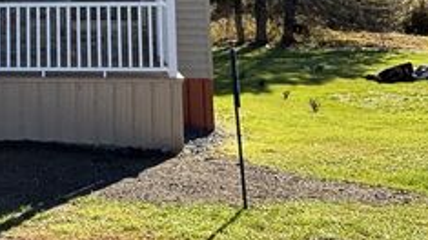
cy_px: -75
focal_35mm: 58
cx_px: 36
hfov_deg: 33.9
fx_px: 658
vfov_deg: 19.1
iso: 25
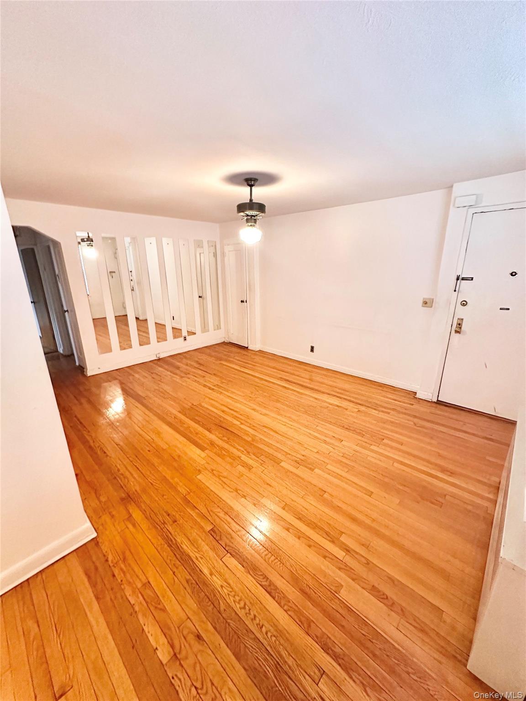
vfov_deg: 102.1
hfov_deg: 85.7
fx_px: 284
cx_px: 263
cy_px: 350
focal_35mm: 14
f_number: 2.2
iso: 800
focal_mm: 2.22
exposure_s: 1/60
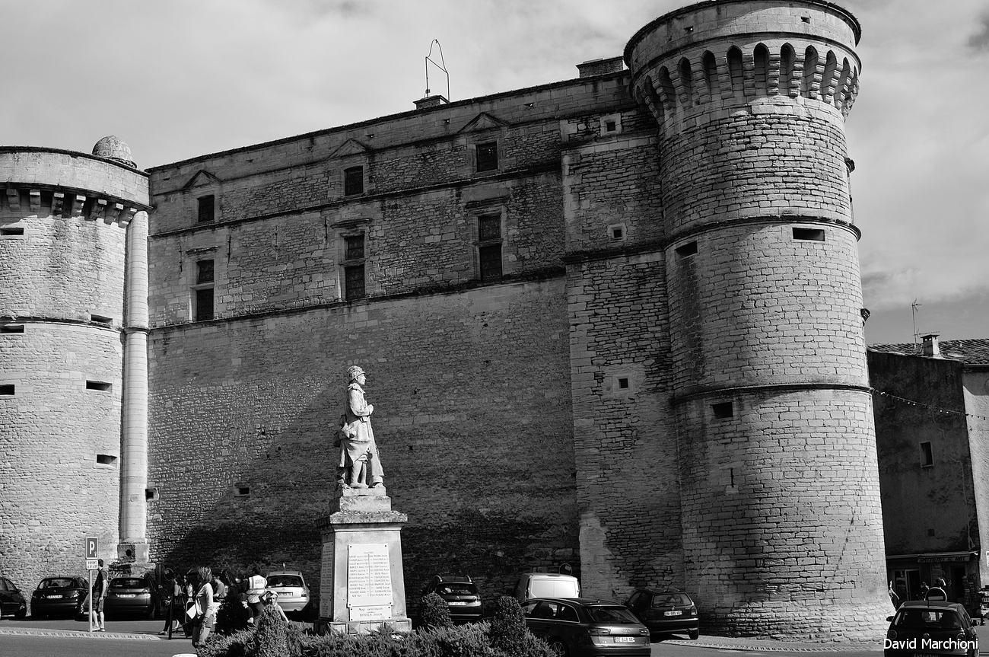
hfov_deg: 46.5
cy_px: 328
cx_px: 494
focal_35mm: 42
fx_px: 1152
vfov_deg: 31.8
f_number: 5.6
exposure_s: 1/1500
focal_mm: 28
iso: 200
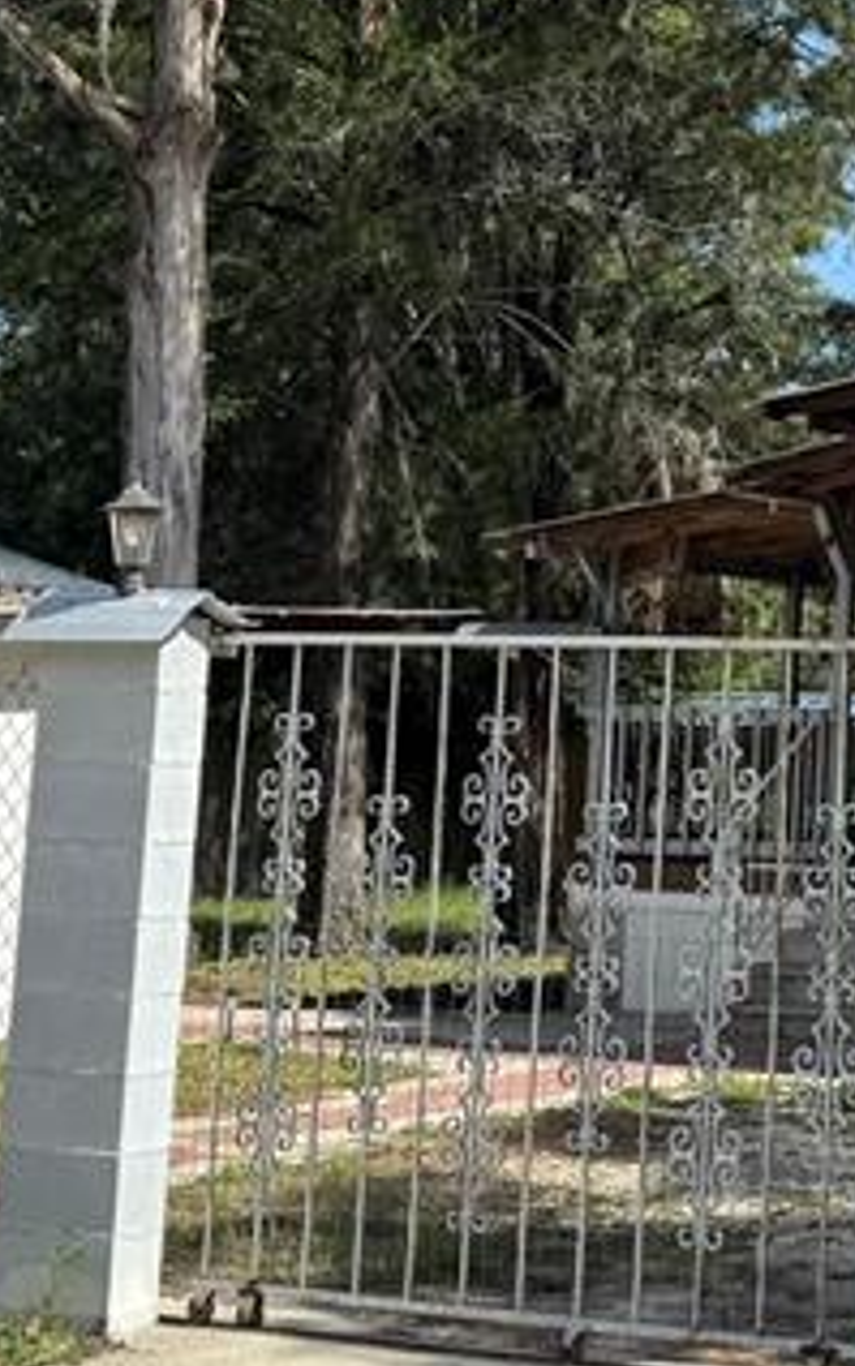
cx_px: 1121
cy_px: 215
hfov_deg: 15.2
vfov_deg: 24.7
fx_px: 3054
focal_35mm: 82
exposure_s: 1/3413
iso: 80
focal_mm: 6.76
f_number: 1.78
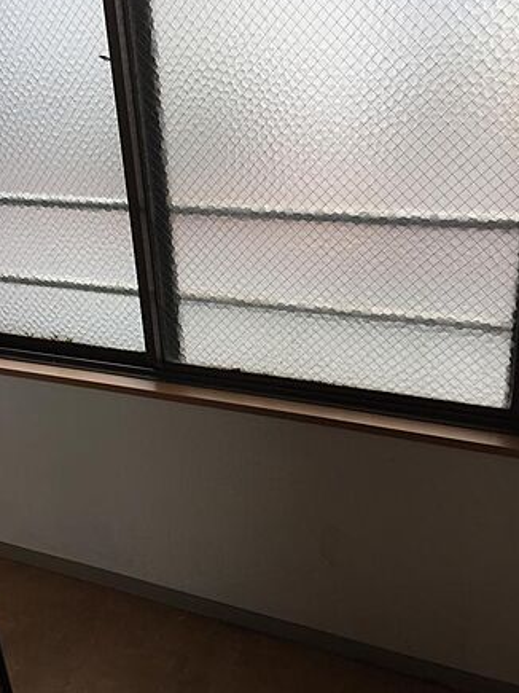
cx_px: 248
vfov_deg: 56.7
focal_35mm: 32
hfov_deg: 44.1
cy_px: 312
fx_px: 640
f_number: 2.2
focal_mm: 4.15
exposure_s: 1/425
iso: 32
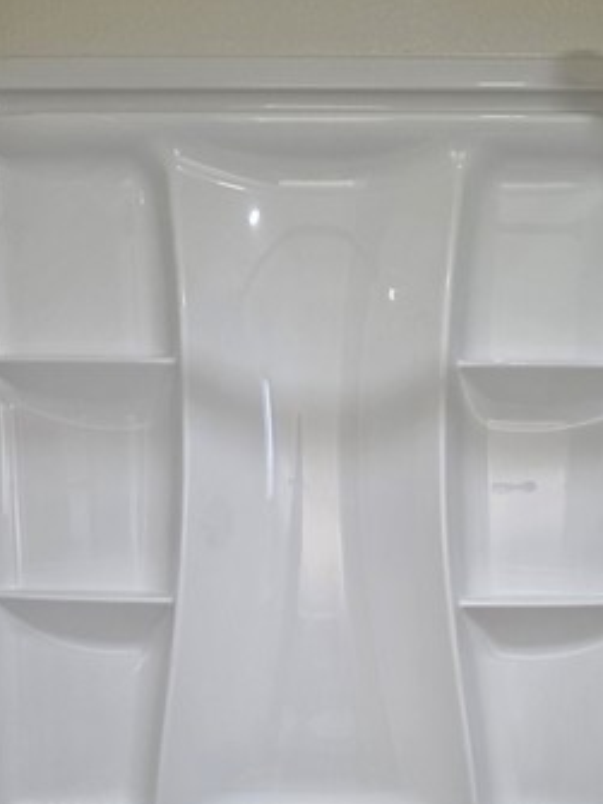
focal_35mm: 44
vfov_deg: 41.6
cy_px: 610
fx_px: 1023
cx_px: 413
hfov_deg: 32.5
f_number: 1.7
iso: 160
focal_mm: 6.3
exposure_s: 1/120
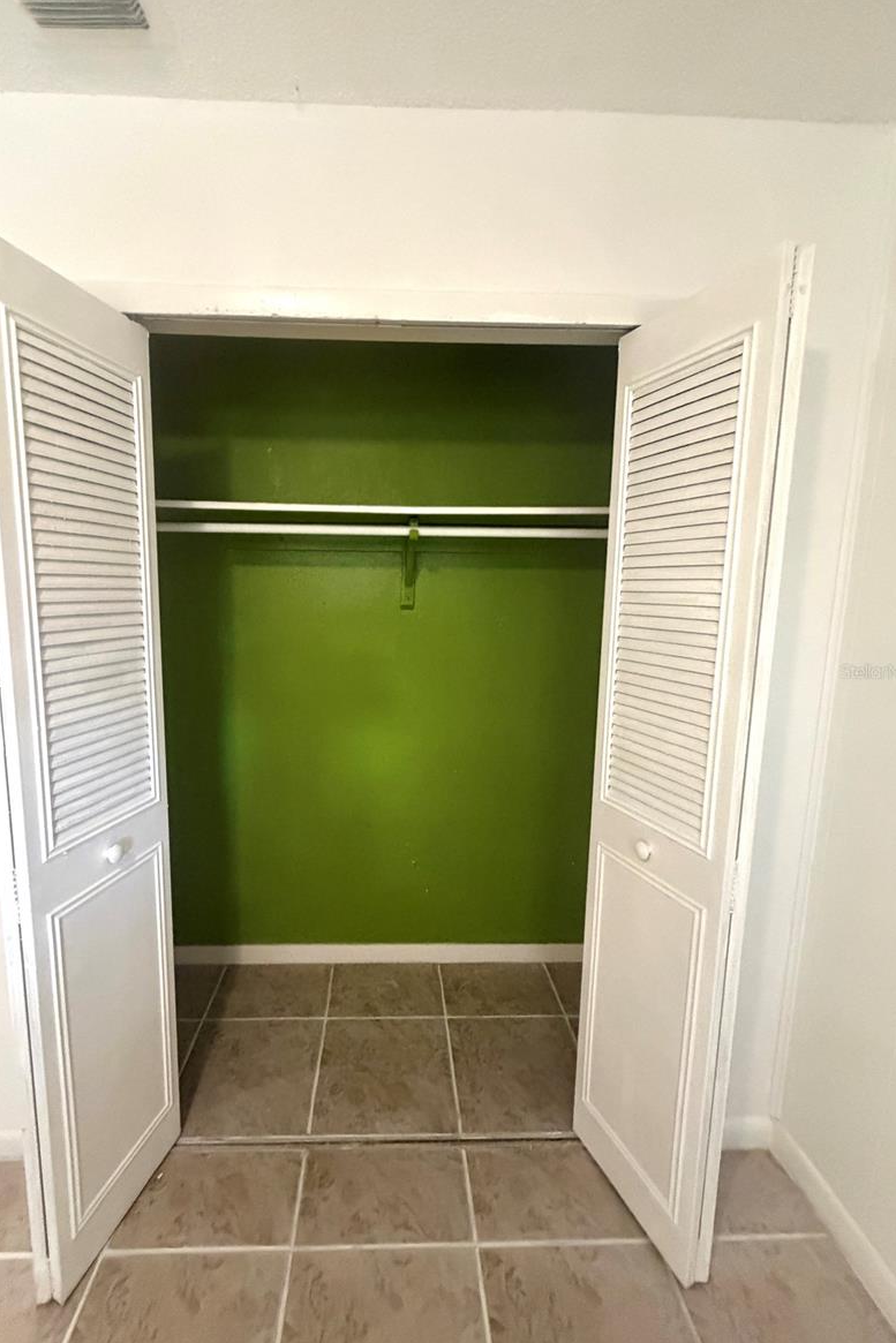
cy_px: 671
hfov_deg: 77.1
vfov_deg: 100.4
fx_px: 560
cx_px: 404
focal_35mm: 15
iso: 640
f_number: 2.2
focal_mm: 2.22
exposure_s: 1/60
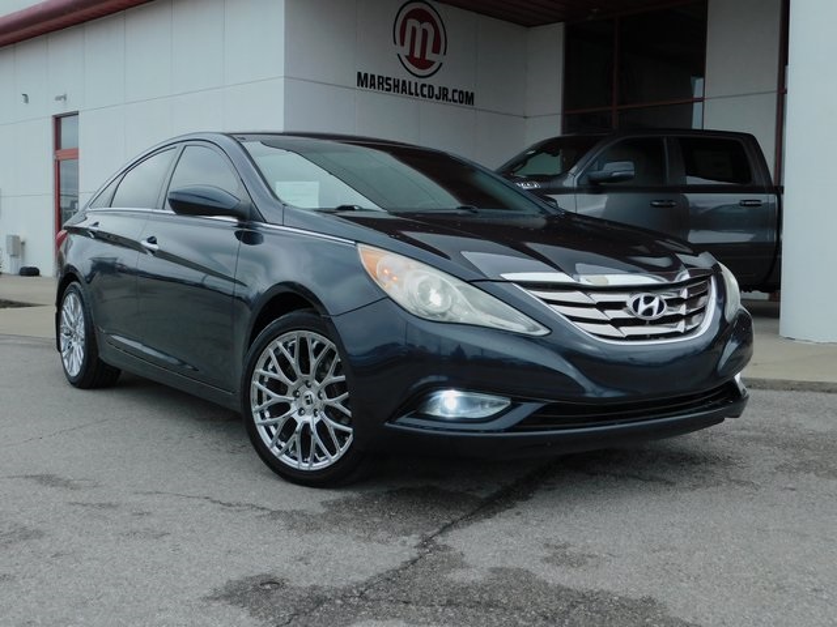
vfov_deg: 36.0
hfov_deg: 46.8
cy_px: 314
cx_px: 418
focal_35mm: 40
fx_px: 967
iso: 125
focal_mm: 7.1
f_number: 3.6
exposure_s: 1/250
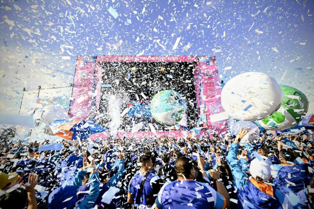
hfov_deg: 104.3
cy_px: 104
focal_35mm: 14
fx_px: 122
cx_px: 157
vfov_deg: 81.2
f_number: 5.6
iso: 1000
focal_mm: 14
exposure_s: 1/2000
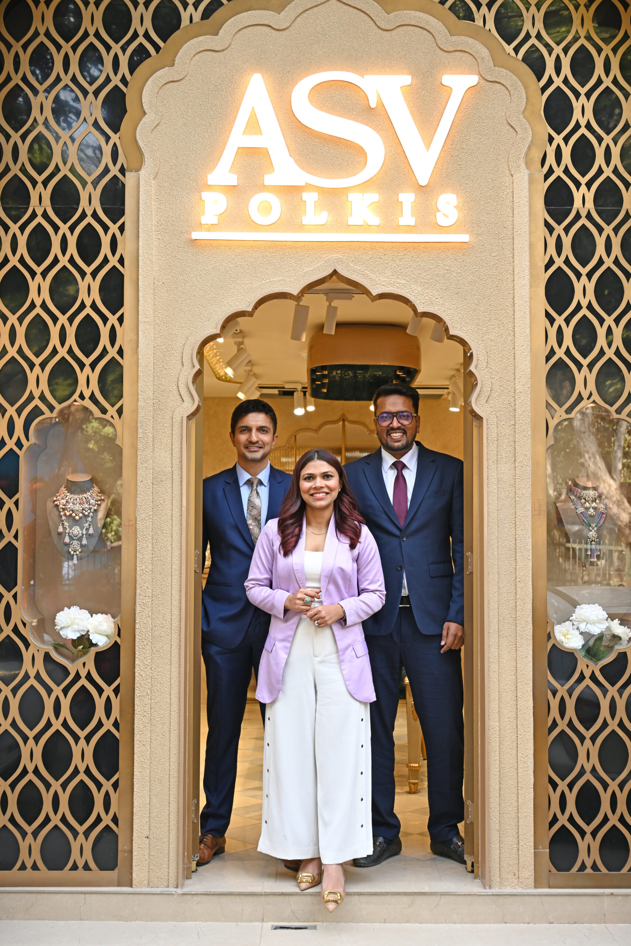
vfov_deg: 45.4
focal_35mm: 43
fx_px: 1130
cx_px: 316
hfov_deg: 31.2
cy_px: 473
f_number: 5.6
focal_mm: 43
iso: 400
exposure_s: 1/100
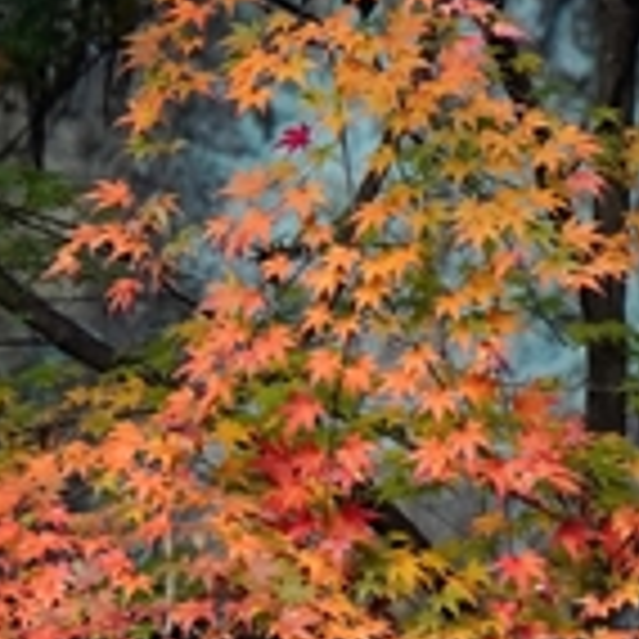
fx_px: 19268
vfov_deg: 1.9
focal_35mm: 923
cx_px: -61
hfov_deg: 1.9
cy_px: 810
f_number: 6.3
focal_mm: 128.5
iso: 800
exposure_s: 1/200
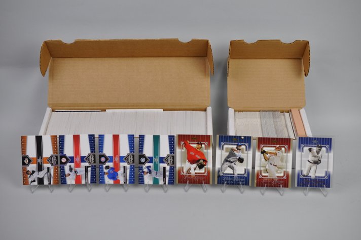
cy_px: 120
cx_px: 180
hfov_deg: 33.4
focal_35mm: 60
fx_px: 601
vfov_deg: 22.6
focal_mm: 40
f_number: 4.5
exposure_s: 1/80
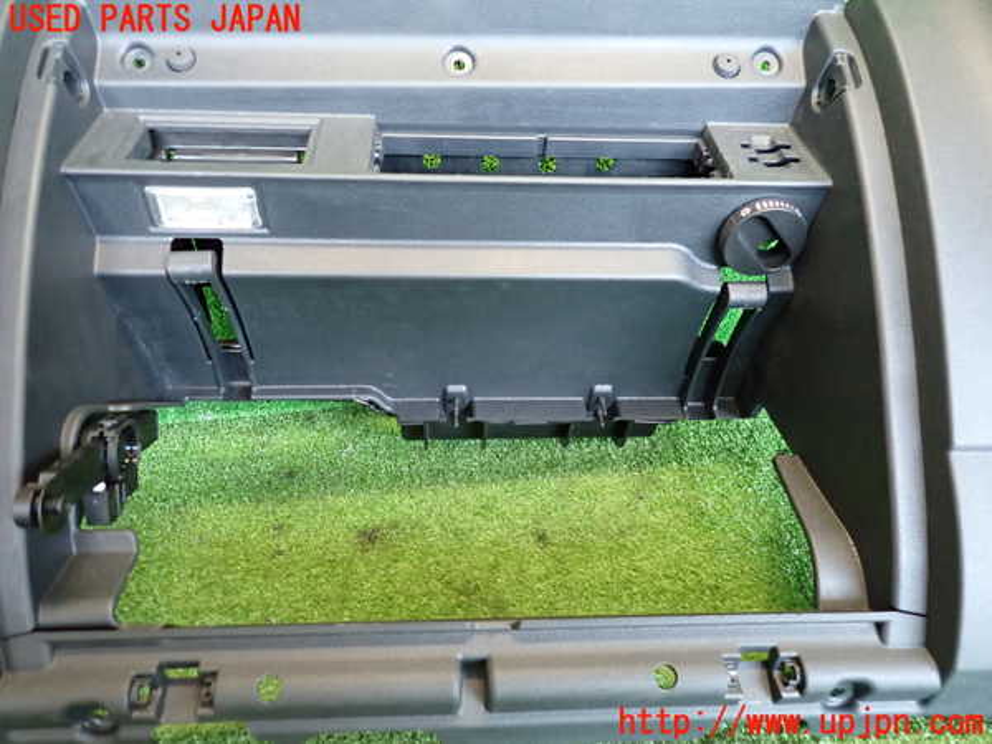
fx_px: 716
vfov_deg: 54.9
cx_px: 496
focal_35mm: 25
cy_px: 372
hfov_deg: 69.4
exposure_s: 1/30
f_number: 2
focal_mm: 4.5
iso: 400
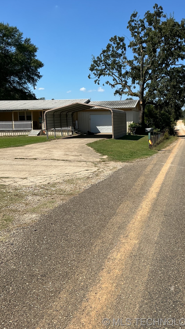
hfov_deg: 36.4
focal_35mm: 32
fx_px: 279
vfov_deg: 61.0
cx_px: 119
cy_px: 165
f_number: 1.8
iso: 25
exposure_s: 1/2227
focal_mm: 3
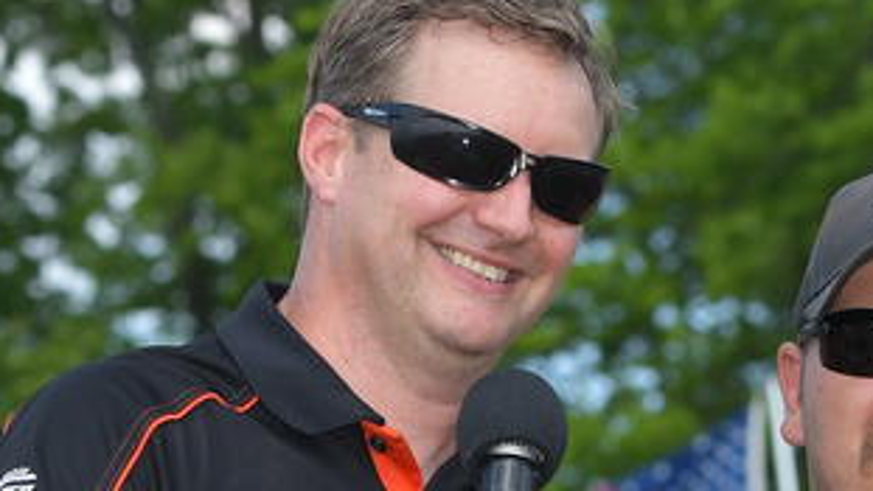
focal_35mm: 424
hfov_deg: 5.1
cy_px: 640
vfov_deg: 2.9
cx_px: 641
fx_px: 9816
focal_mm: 86
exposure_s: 1/400
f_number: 5.6
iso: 200
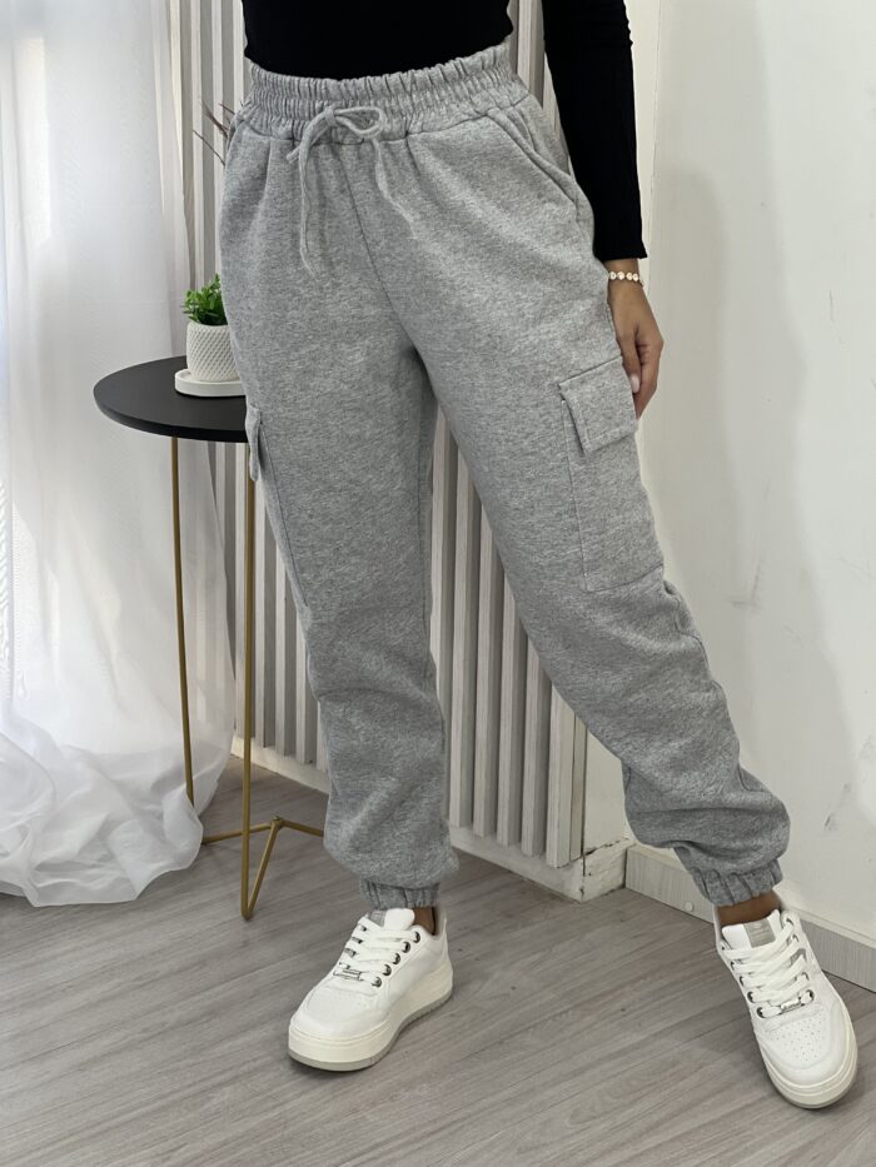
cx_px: 438
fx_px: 2598
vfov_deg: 25.3
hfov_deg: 19.1
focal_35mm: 77
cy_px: 584
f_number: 2.8
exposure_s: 1/120
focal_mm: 9
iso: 80
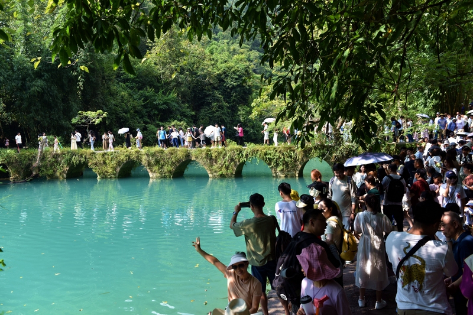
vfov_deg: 37.8
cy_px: 158
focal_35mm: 35
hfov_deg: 54.4
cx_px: 236
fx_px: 460
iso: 100
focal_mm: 35
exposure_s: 1/320
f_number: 5
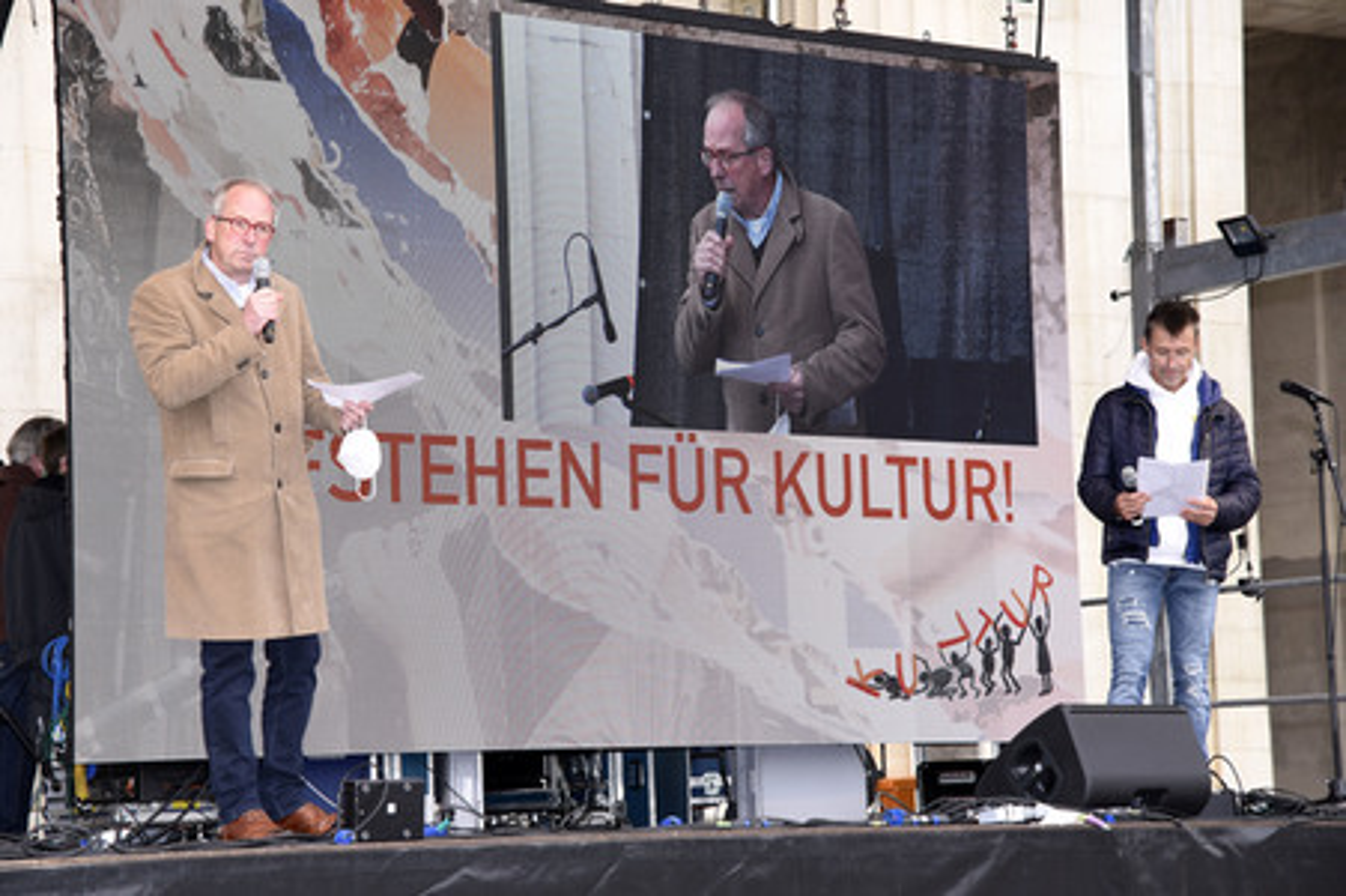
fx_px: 3437
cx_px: 673
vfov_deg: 14.8
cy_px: 448
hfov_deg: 22.2
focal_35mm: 92
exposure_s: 1/160
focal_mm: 92
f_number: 6.3
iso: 320
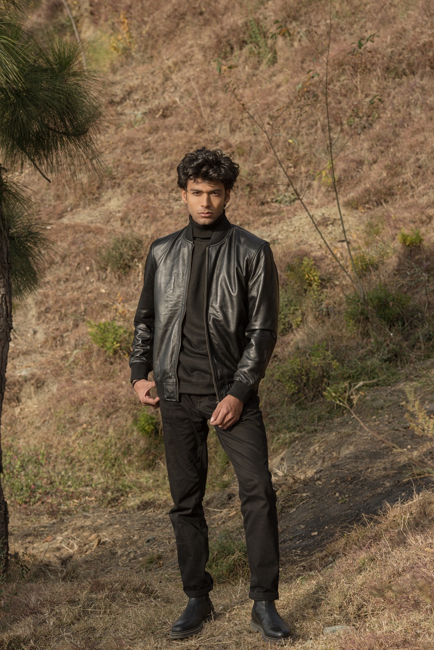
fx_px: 1987
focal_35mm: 110
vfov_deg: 18.6
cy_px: 325
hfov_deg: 12.5
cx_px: 217
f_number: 8
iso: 80
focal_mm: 110
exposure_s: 1/200
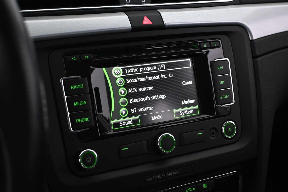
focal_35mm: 51
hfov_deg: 38.9
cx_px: 144
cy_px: 96
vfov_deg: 26.5
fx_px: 408
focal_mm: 34
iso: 4000
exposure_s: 1/60
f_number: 5
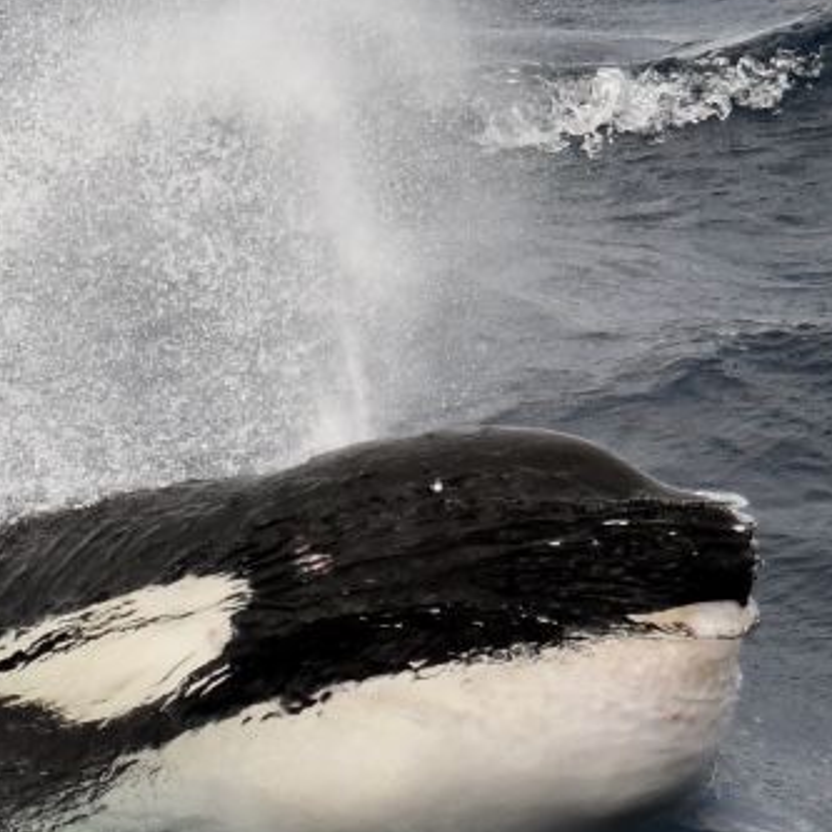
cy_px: 386
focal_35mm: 827
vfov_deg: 2.1
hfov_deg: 2.1
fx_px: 22488
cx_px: -100
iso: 400
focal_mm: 270
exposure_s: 1/1600
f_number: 7.1
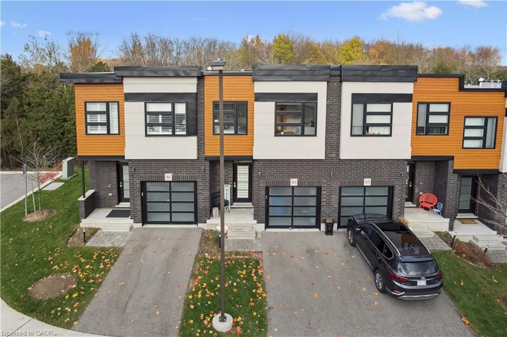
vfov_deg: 57.1
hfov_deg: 78.6
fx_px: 310
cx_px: 254
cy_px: 168
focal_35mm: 22
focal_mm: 8.4
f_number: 2.8
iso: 100
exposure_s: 1/640
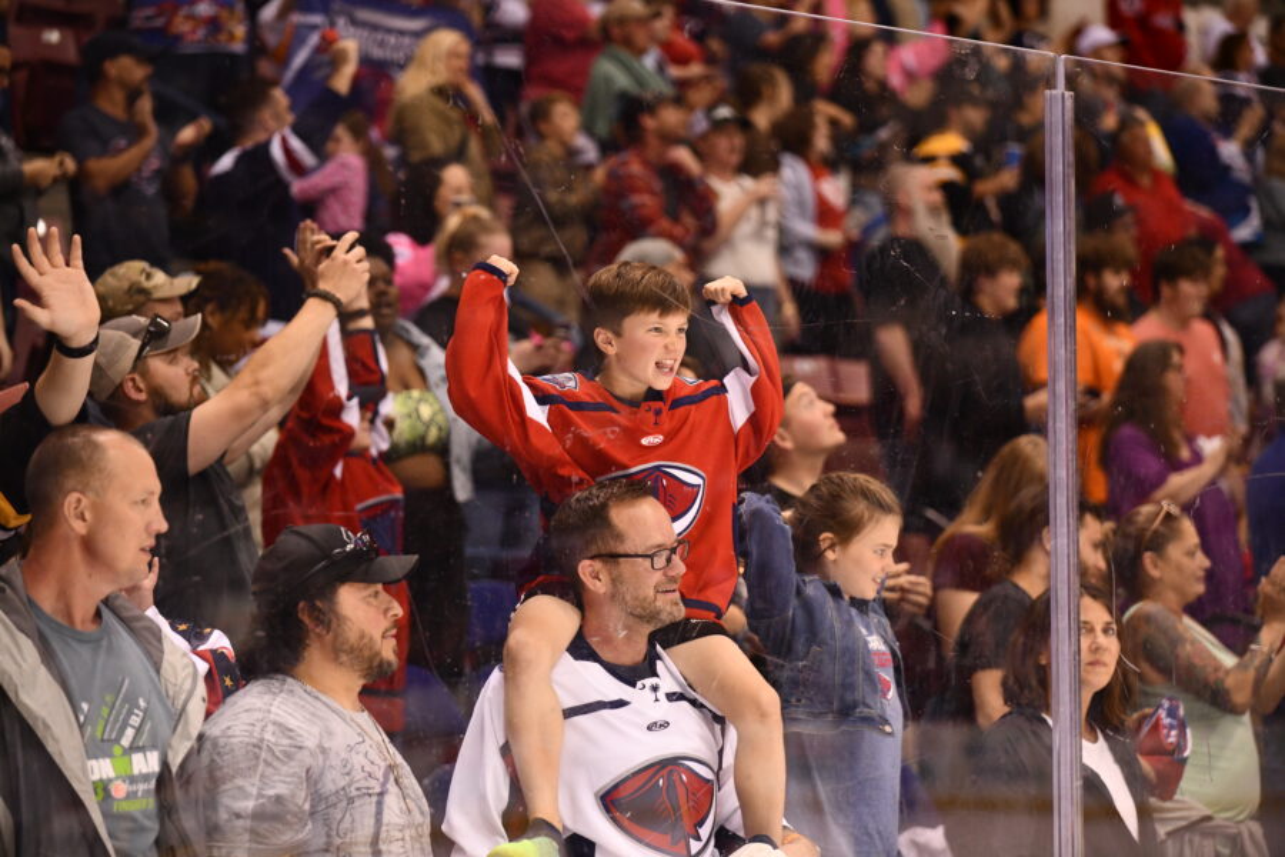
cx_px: 642
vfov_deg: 11.4
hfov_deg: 17.1
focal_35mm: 120
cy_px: 428
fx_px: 4283
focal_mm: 120
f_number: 2.8
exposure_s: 1/1250
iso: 2500
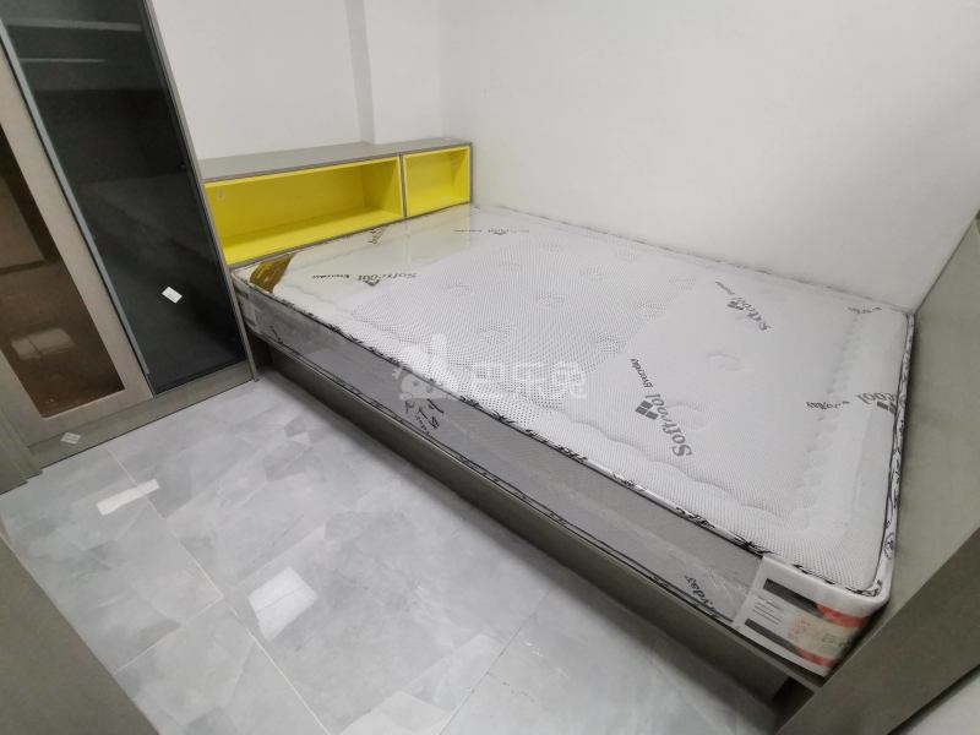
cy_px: 368
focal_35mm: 17
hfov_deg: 91.0
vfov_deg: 74.7
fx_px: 481
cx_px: 490
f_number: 2.2
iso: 320
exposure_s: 1/33.3
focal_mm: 2.23
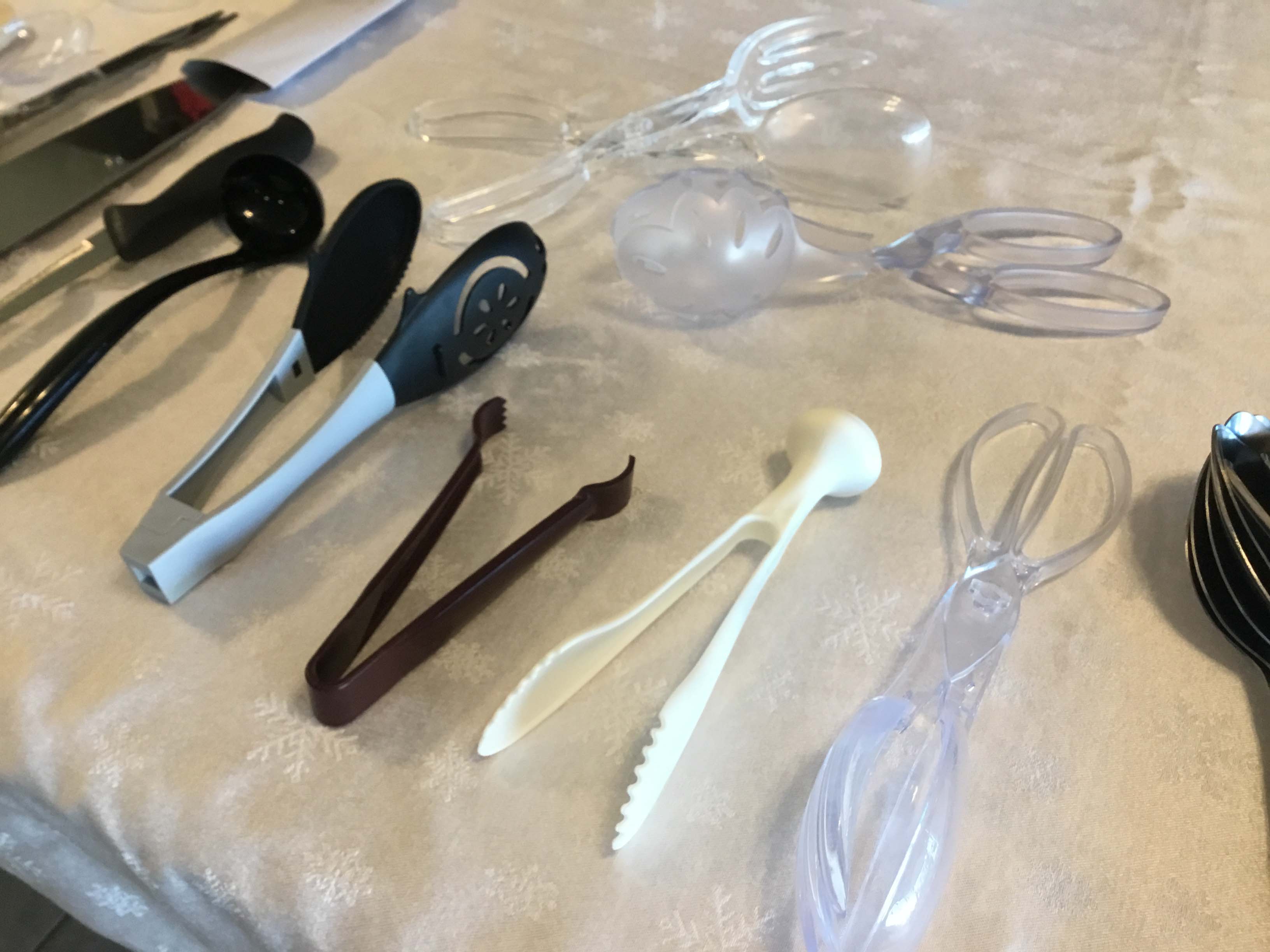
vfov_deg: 45.4
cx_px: 635
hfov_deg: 58.4
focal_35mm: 31
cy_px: 476
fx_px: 1137
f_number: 2.4
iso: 100
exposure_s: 1/30
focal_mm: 3.3
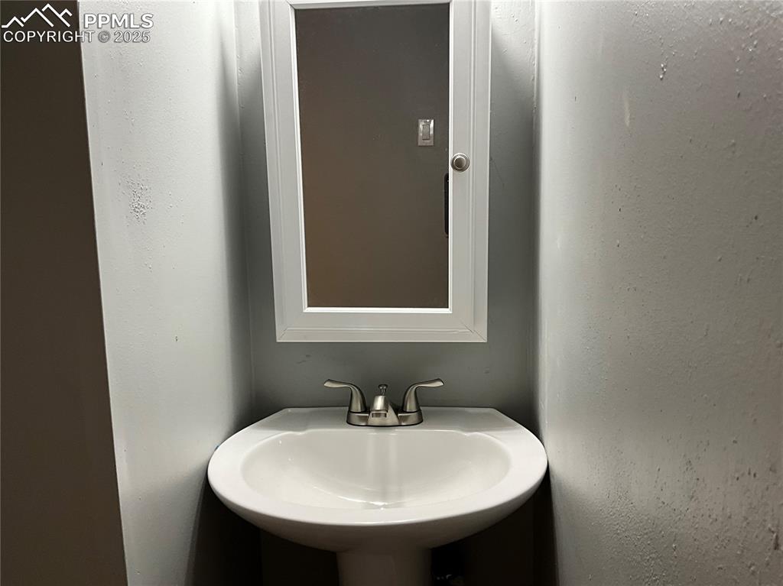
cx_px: 392
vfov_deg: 48.2
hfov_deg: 61.7
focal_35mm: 29
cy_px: 293
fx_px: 656
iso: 50
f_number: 1.8
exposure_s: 1/60
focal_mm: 3
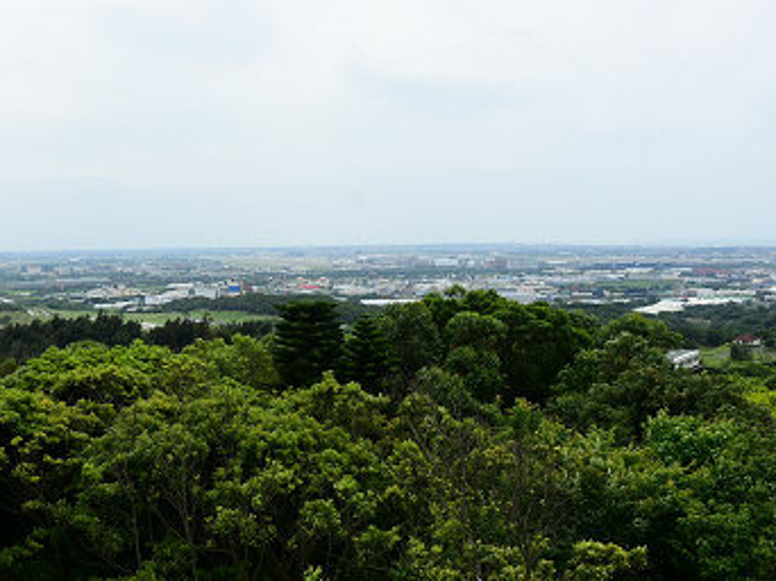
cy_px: 252
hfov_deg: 48.0
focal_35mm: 38
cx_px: 247
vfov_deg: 37.6
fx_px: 851
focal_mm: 18
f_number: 7.1
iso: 100
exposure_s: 1/400
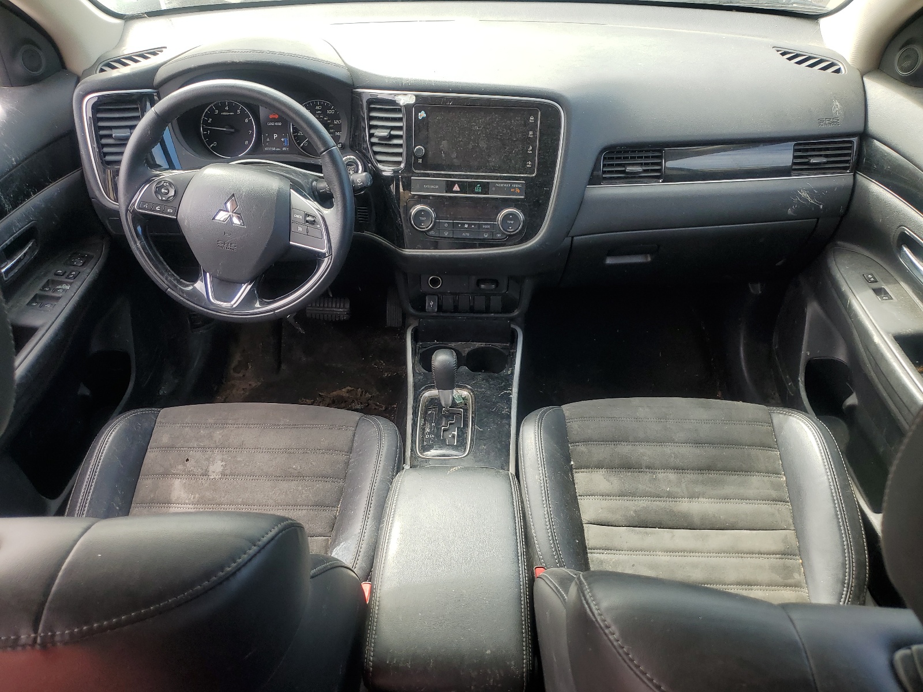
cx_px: 462
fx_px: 693
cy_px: 346
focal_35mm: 26
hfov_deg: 67.3
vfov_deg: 53.1
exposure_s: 1/278
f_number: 1.5
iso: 50
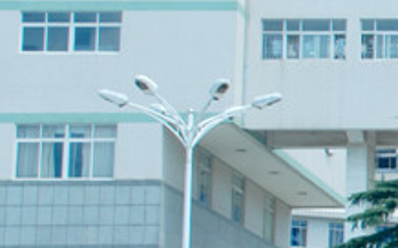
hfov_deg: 9.2
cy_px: 127
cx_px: 752
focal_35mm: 217
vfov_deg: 6.0
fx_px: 2356
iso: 125
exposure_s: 1/125
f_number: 9
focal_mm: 31
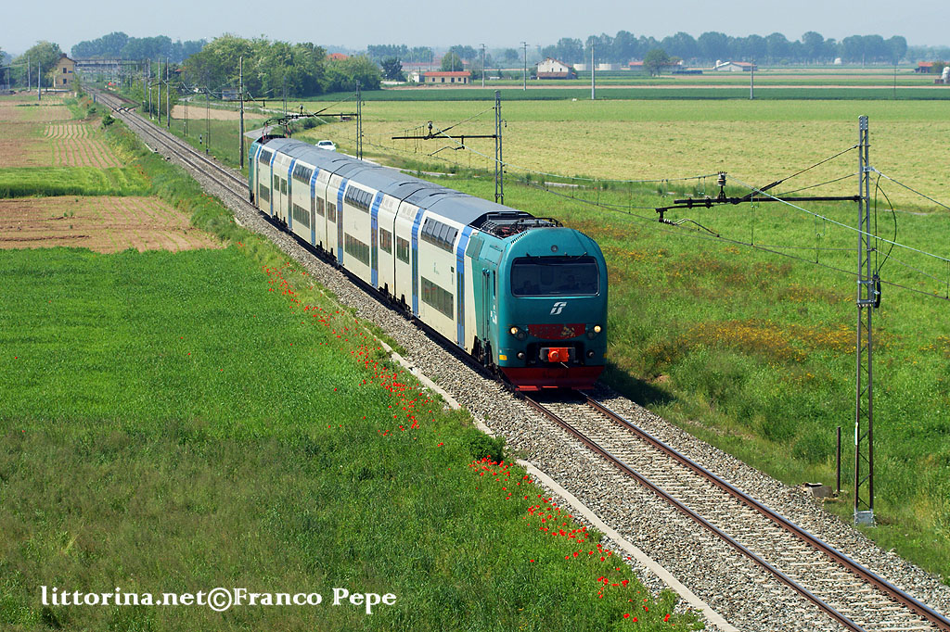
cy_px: 316
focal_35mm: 112
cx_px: 475
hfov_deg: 18.2
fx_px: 2968
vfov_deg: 12.2
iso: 200
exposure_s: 1/640
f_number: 5.6
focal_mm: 75
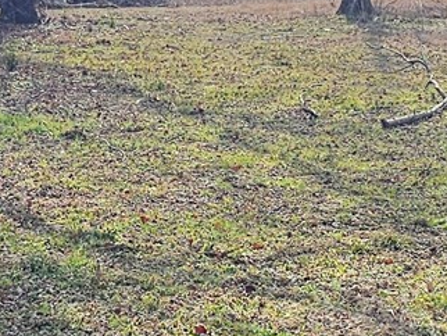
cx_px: 126
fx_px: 1770
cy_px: 56
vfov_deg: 10.8
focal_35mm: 137
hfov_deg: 14.3
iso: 16
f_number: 1.7
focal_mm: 6.3
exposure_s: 1/1429
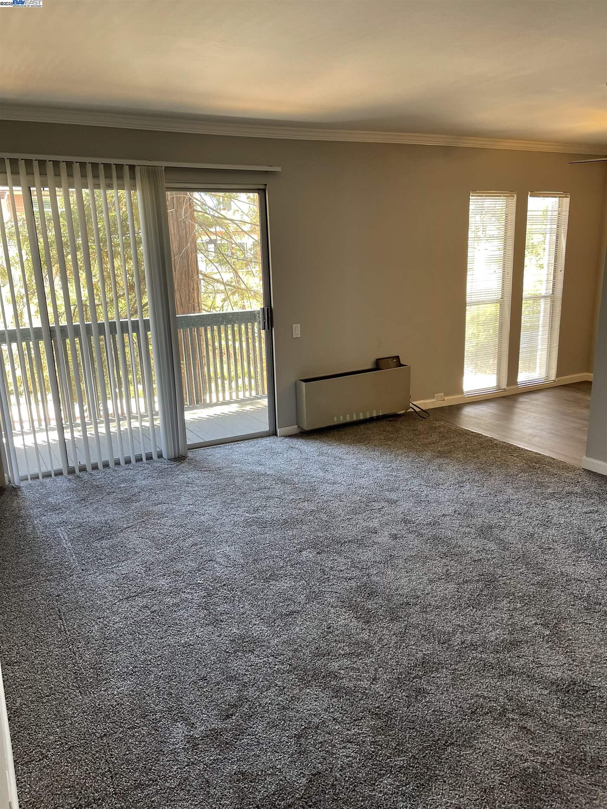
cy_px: 404
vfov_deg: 67.3
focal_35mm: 26
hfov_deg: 53.1
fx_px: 608
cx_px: 304
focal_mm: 5.1
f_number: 1.6
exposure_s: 1/120
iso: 125
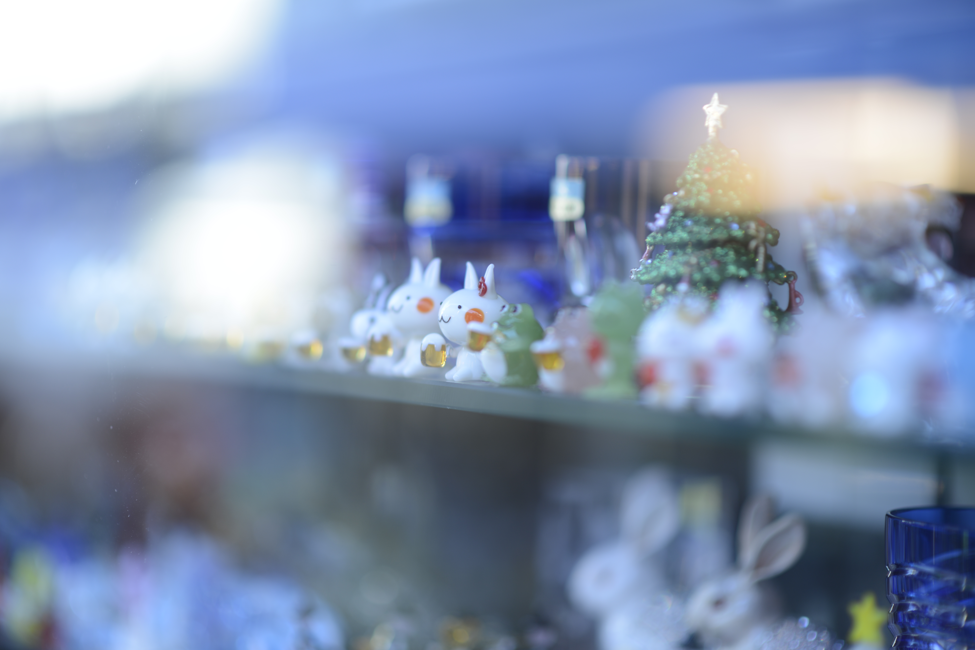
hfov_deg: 23.9
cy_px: 325
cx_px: 488
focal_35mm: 85
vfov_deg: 16.1
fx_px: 2303
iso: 100
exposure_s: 1/80
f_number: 1.8
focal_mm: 85
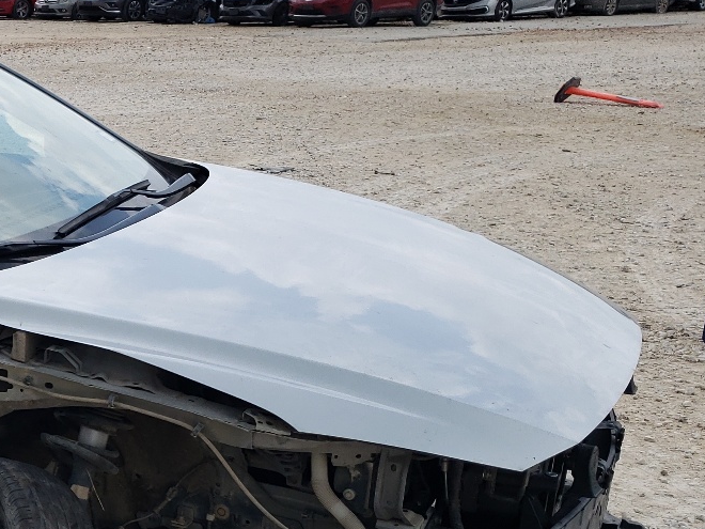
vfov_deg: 23.1
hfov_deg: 27.3
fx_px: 1283
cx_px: -126
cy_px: 390
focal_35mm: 63
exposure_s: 1/2000
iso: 50
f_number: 1.5
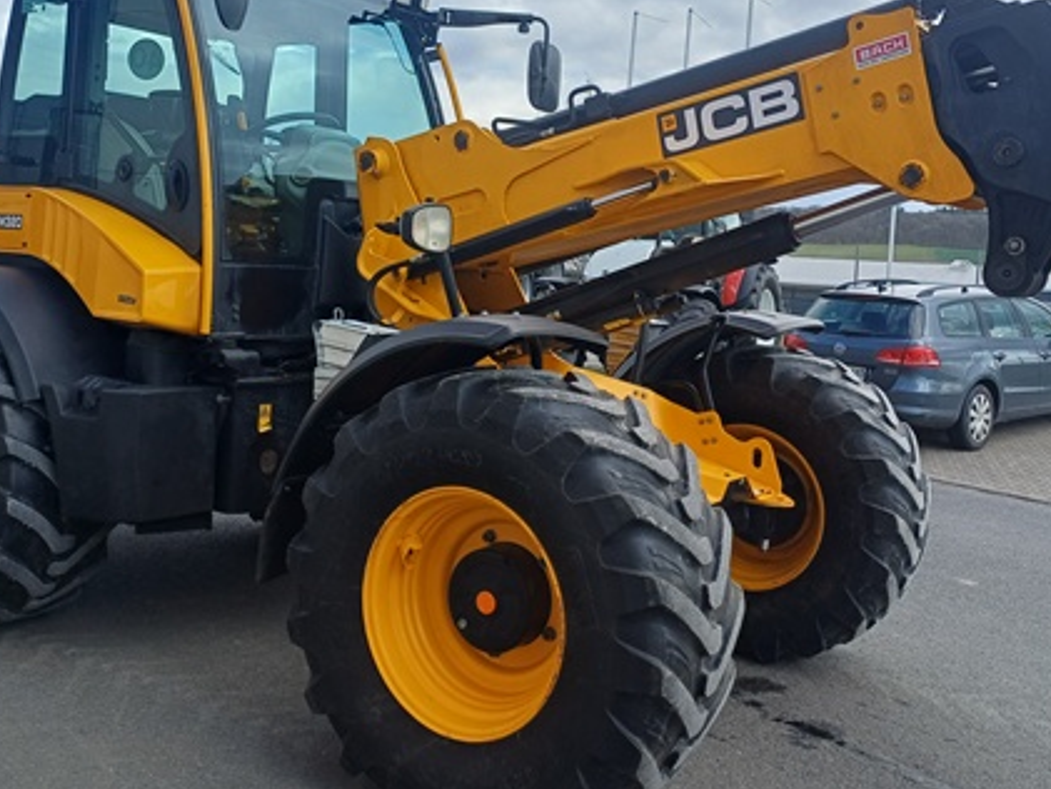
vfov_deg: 37.6
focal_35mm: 38
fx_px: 1154
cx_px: 562
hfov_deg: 48.9
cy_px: 330
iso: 50
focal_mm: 4.65
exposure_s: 1/661
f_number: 1.8
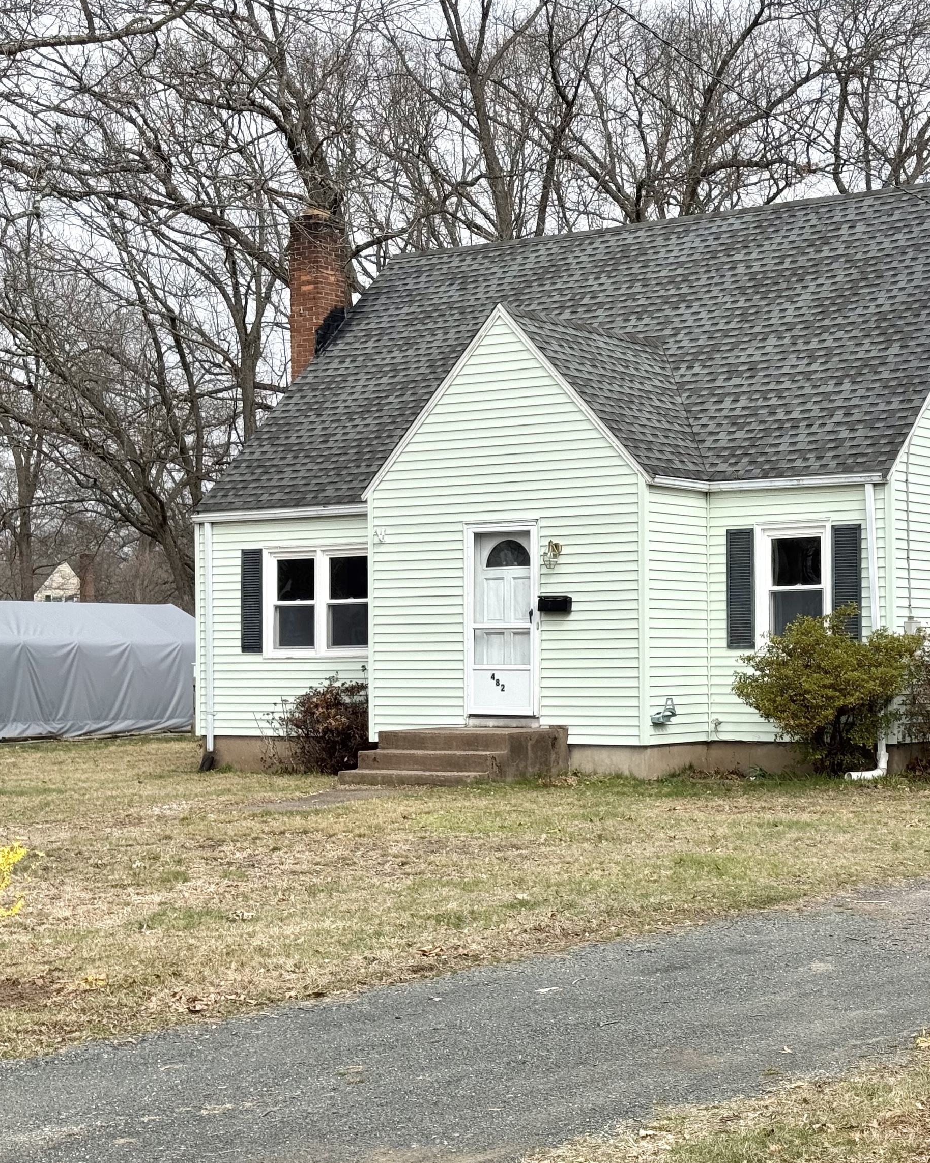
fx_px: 2168
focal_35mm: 63
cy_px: 581
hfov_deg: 23.9
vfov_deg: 30.0
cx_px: 732
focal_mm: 6.76
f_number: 1.78
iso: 64
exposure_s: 1/3610
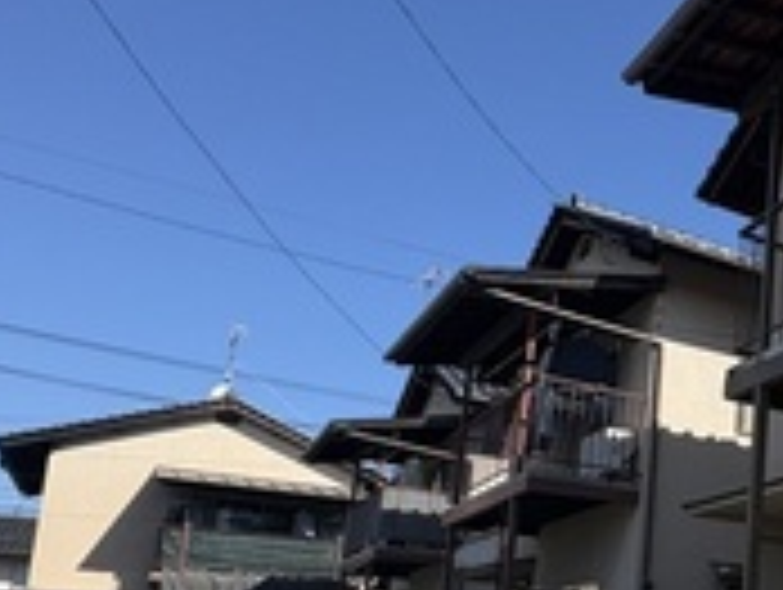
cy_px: 536
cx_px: 1053
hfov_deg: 31.1
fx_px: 1019
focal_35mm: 45
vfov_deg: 30.7
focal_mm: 2.22
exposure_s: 1/1927
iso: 50
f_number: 2.2
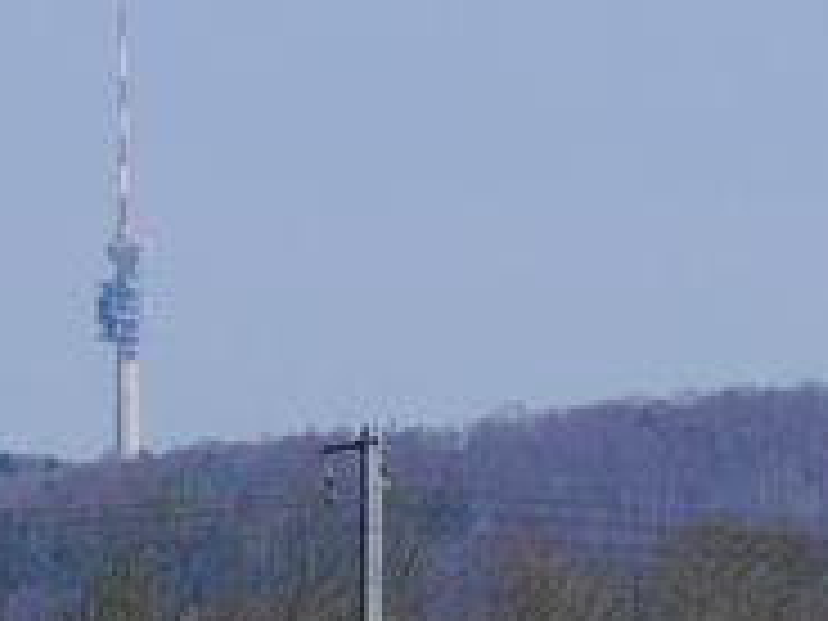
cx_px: -796
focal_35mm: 508
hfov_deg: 3.9
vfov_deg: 2.9
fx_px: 12151
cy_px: 1521
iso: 160
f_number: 9
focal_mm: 39
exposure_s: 1/400
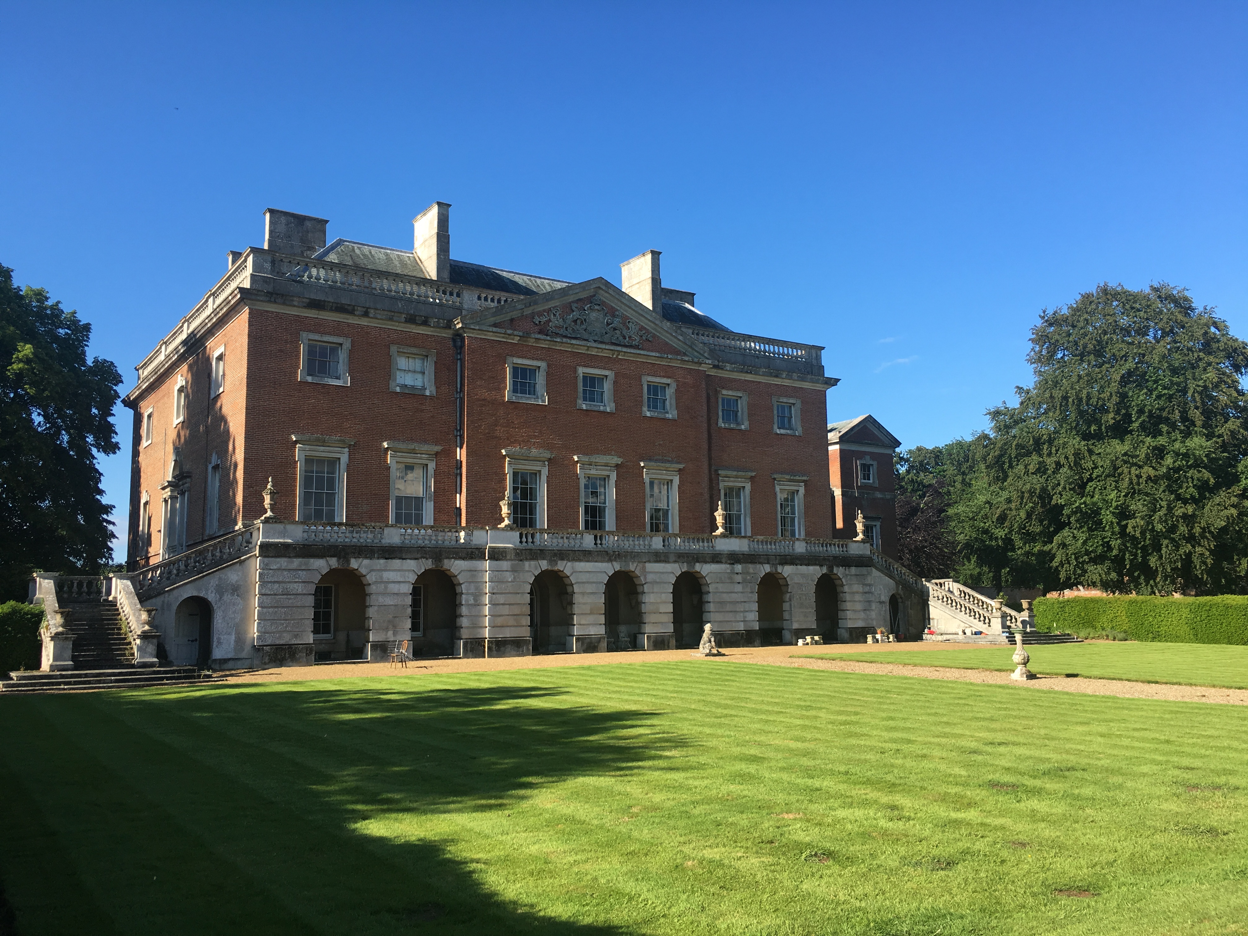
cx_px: 624
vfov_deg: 48.2
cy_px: 468
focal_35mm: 29
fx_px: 1046
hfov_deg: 61.7
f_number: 2.2
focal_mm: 4.15
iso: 25
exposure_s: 1/777
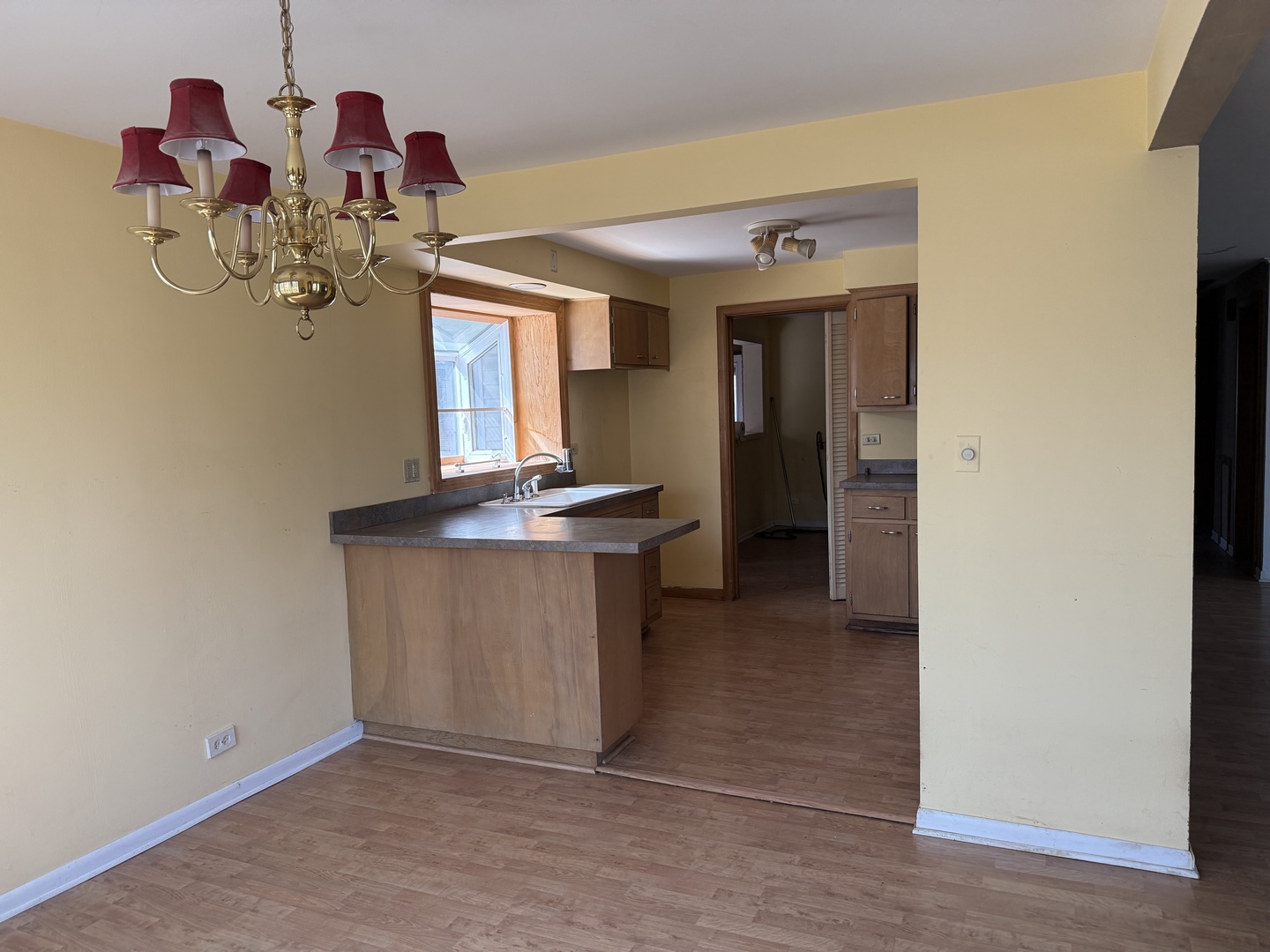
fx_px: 881
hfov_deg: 71.6
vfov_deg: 56.8
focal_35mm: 24
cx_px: 635
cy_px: 476
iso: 200
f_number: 1.78
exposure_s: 1/230
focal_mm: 6.76
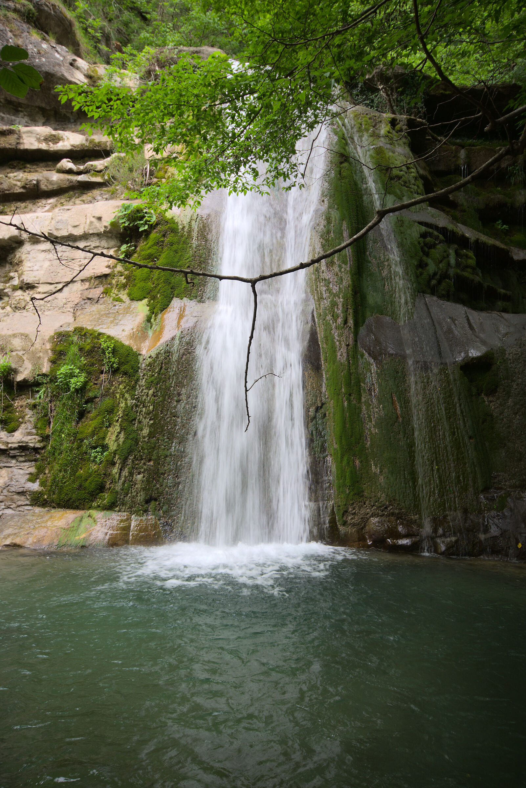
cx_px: 263
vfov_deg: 61.9
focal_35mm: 30
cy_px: 394
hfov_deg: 43.6
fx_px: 657
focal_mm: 20
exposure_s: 1/30
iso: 200
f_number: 7.1
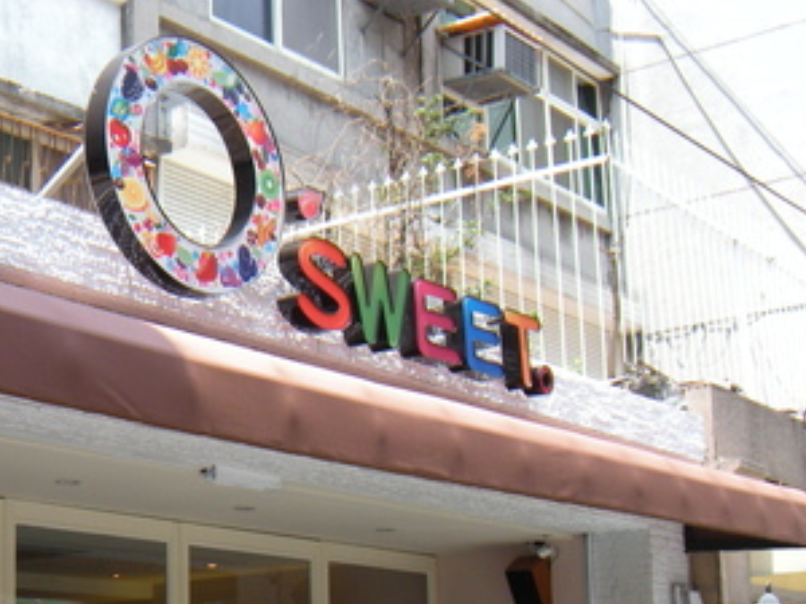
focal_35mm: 70
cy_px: 558
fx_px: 1630
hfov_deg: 27.7
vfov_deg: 20.5
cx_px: 301
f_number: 3.8
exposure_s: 1/130
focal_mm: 5.9
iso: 64
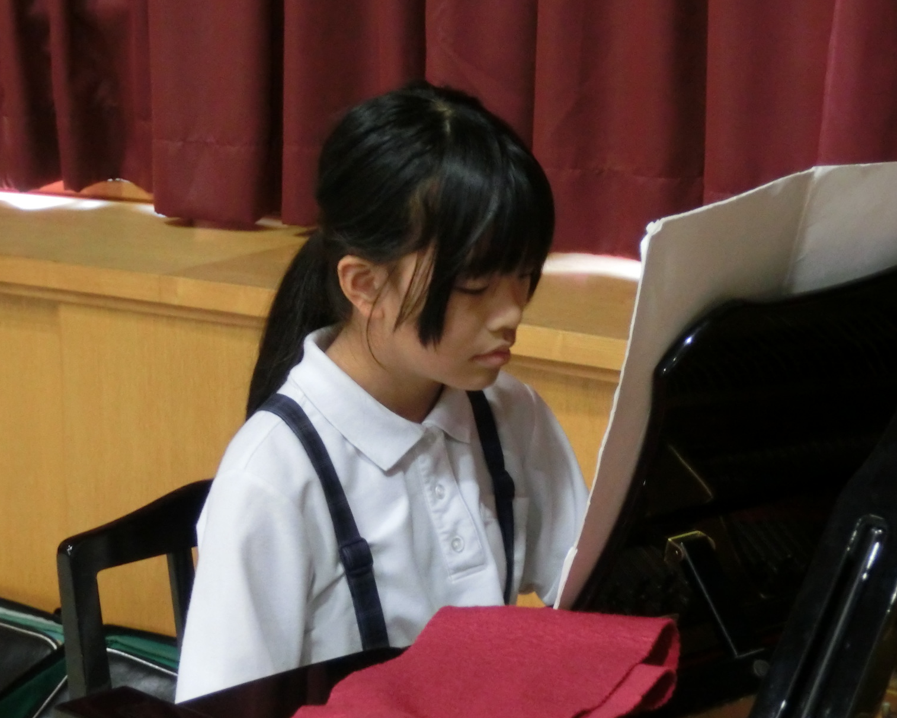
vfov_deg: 14.9
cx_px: 500
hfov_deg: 18.6
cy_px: 429
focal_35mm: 103
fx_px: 2734
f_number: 4.9
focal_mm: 13.79
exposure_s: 1/50
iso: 800
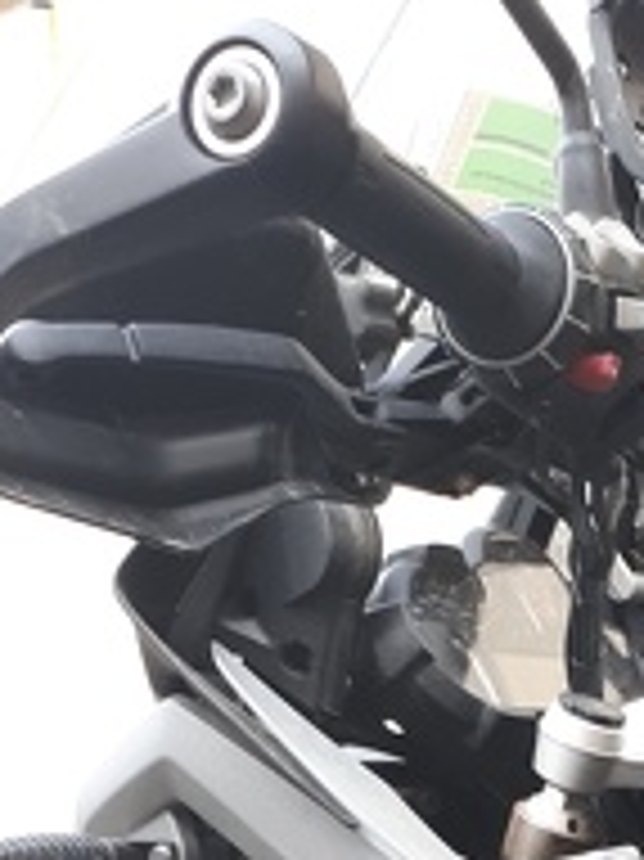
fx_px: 2086
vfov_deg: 20.4
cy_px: 1234
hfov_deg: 16.9
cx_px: 745
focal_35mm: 84
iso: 40
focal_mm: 3.6
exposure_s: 1/50
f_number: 1.9
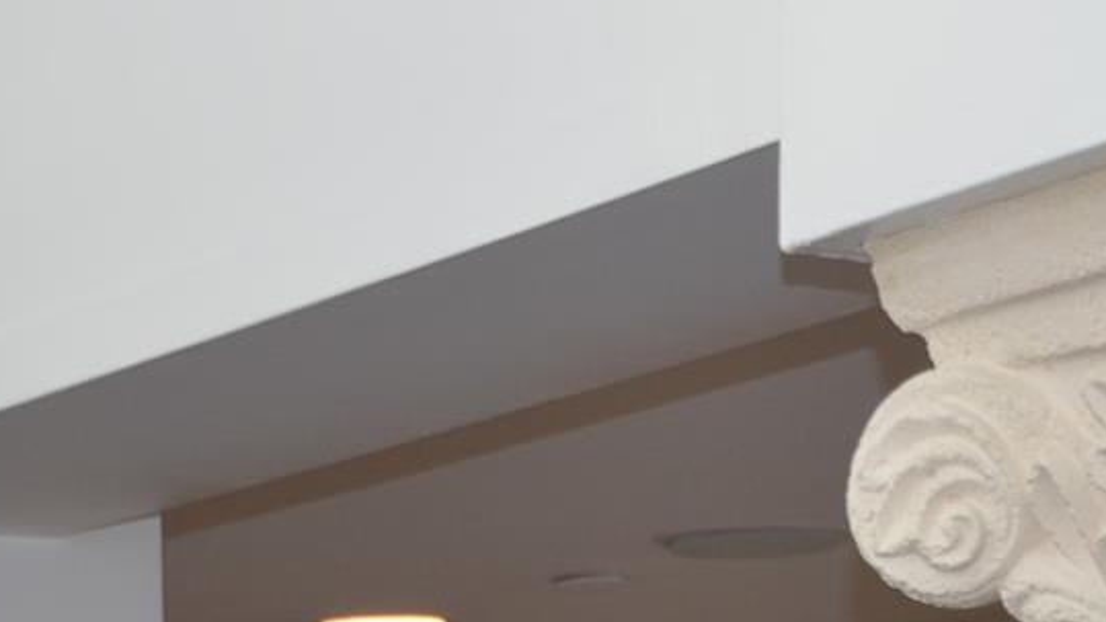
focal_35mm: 177
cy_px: 1021
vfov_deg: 6.7
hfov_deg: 12.1
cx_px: 794
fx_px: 5190
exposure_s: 1/80
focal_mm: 38
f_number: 4.2
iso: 400
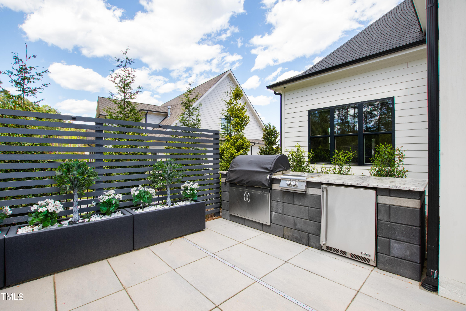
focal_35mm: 15
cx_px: 233
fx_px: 194
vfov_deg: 77.3
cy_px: 156
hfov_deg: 100.4
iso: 320
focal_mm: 10
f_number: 8
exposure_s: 1/160
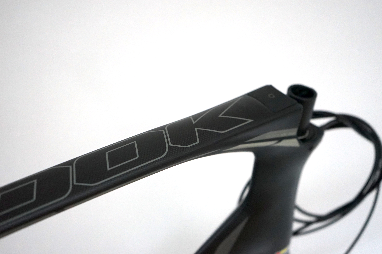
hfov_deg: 40.4
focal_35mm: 49
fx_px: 519
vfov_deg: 27.5
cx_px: 191
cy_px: 126
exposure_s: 1/160
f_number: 4.5
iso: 2500
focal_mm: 48
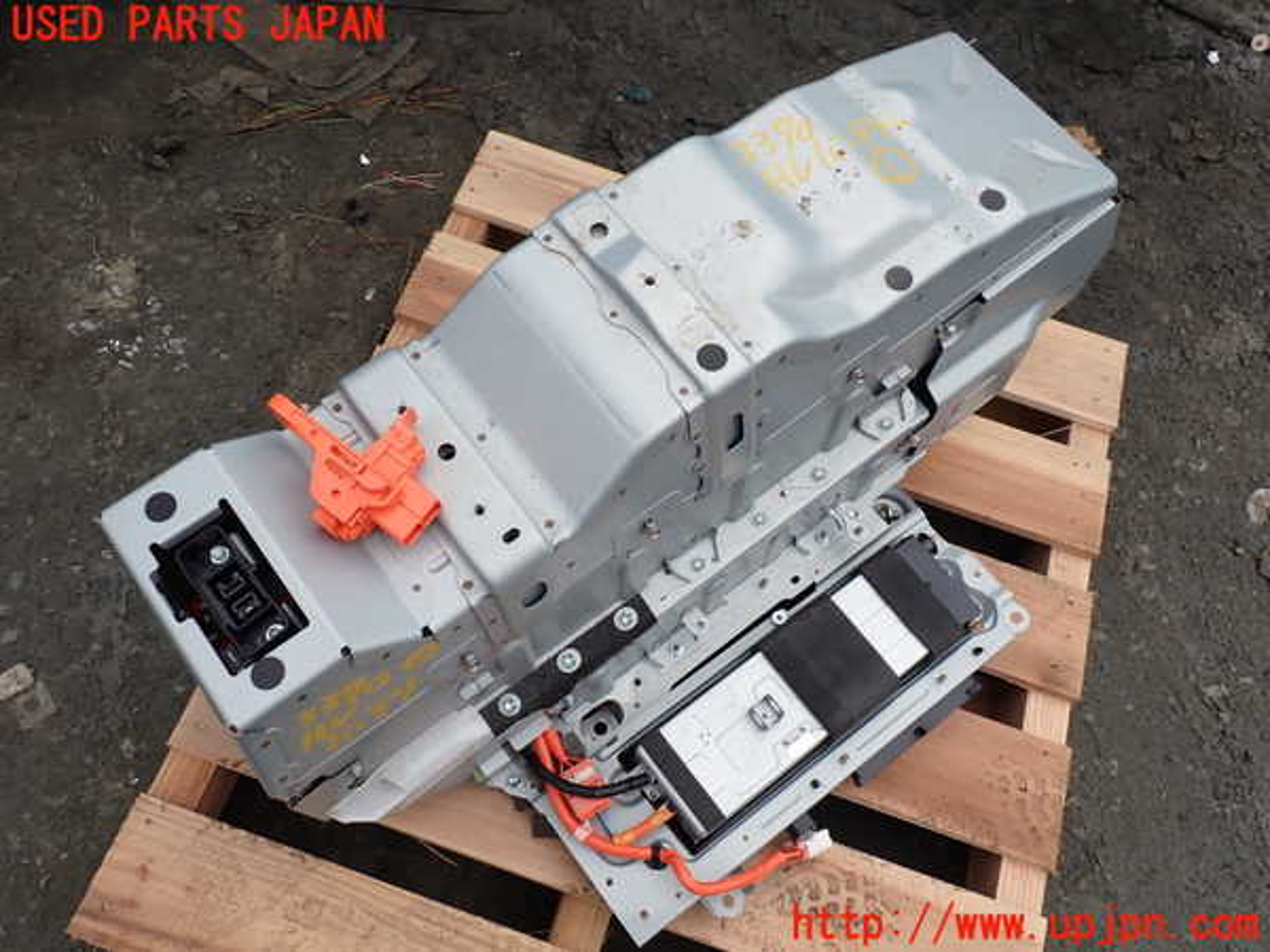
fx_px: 1101
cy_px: 476
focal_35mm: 30
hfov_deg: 60.0
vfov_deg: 46.8
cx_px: 635
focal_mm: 5.4
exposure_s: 1/640
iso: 100
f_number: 3.2
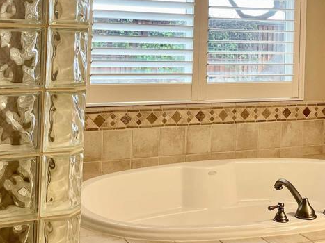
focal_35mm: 57
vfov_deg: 24.8
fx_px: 535
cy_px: 19
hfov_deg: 33.8
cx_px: 180
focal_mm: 5.1
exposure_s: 1/120
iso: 80
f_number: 1.6
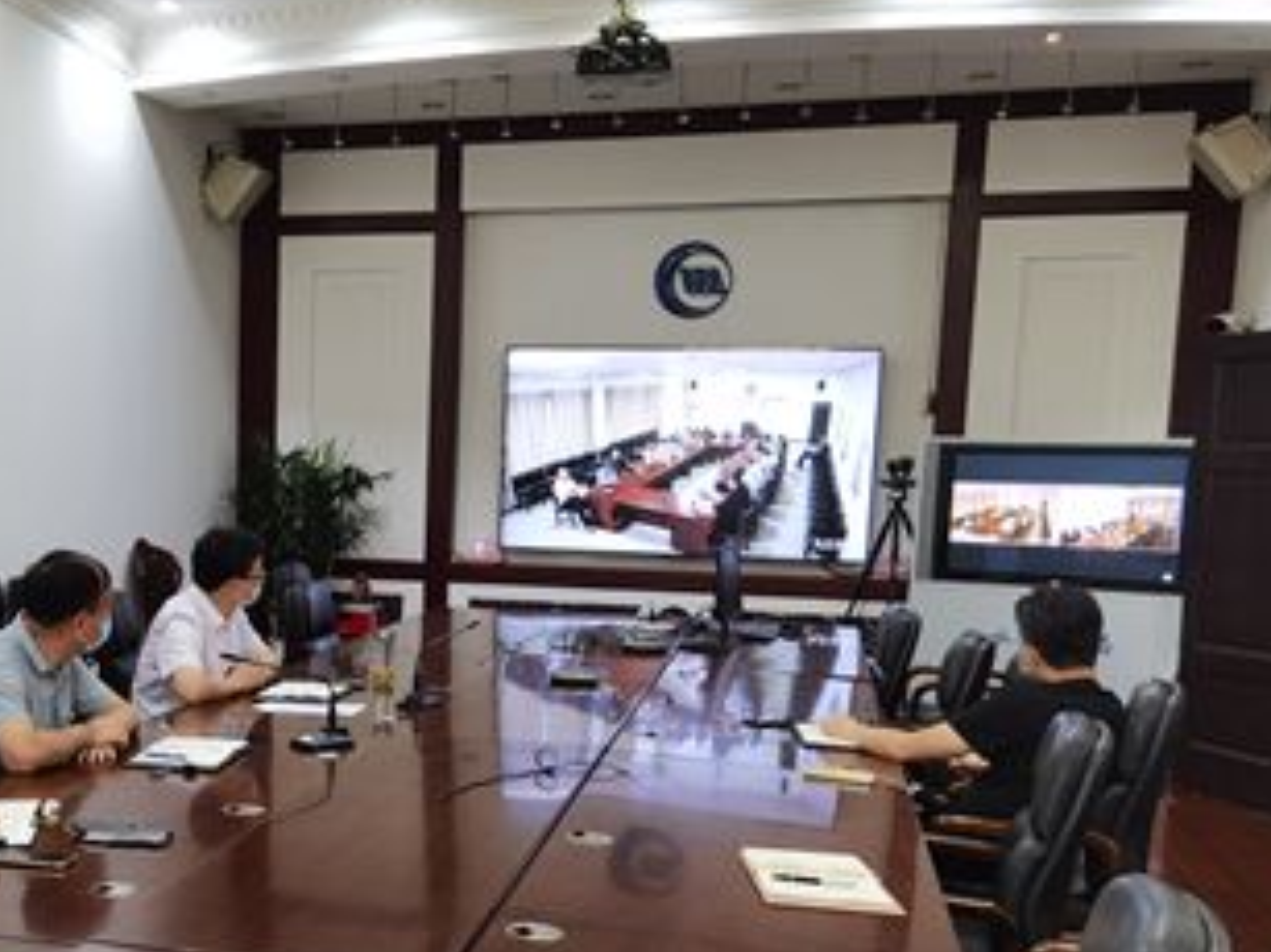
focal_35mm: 44
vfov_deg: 32.5
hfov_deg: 41.2
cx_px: 261
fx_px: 1615
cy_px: 648
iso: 200
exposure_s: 1/100
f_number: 1.9
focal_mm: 6.71
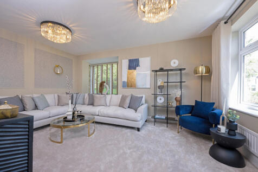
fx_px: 100
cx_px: 129
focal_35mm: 14
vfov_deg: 81.2
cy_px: 86
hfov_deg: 104.3
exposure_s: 1/15
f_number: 11
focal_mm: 14
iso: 320
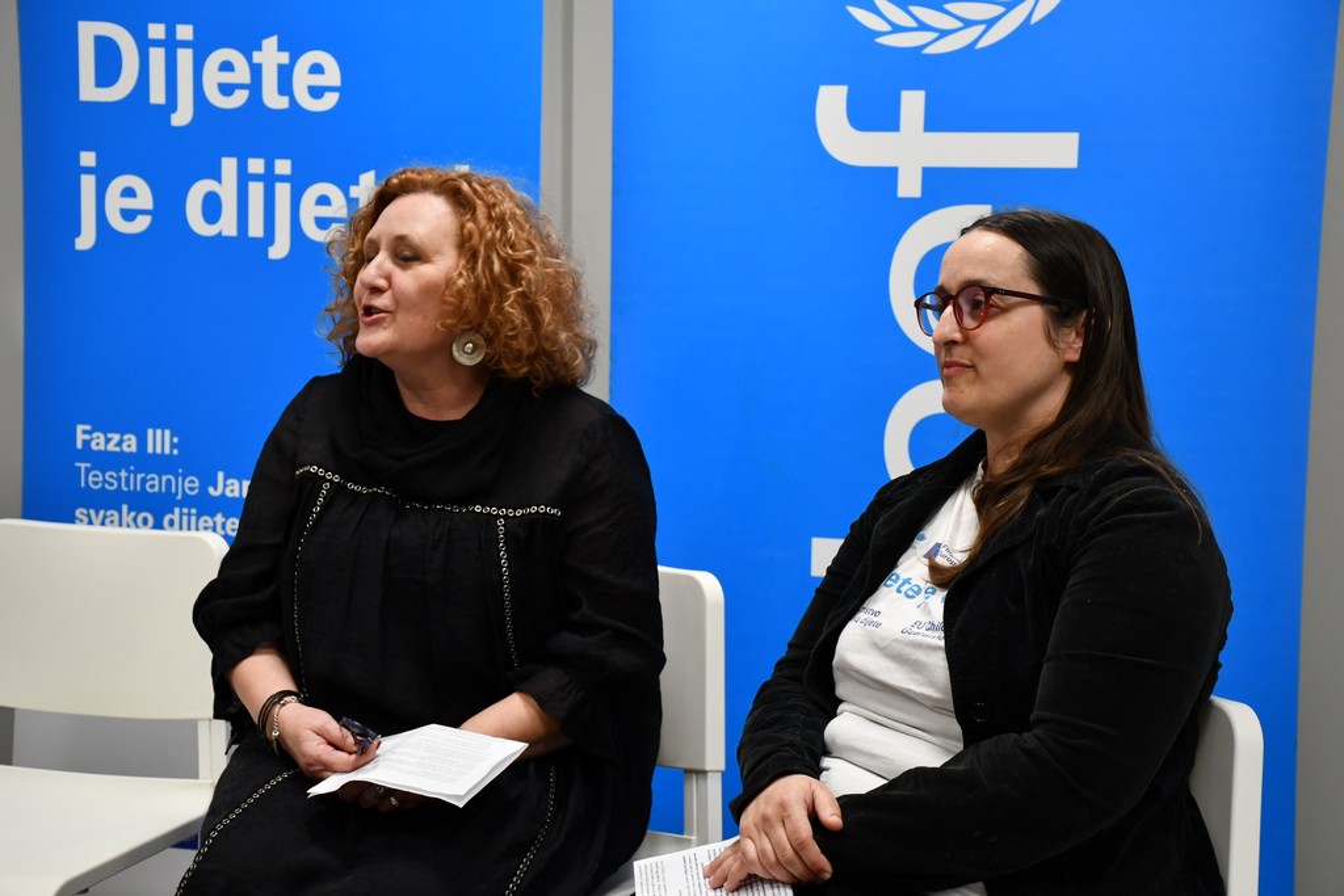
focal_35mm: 60
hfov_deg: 33.4
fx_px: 2240
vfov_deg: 22.6
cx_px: 672
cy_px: 448
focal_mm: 40
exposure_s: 1/125
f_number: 4.5
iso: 800
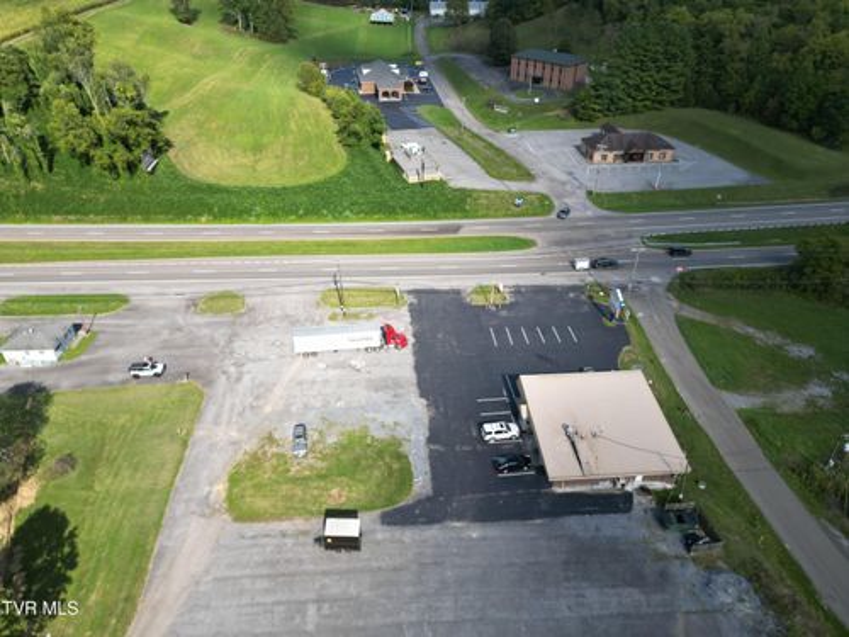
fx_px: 589
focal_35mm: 24
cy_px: 318
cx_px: 424
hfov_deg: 71.6
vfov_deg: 56.8
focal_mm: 6.72
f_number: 1.7
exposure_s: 1/1500
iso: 110
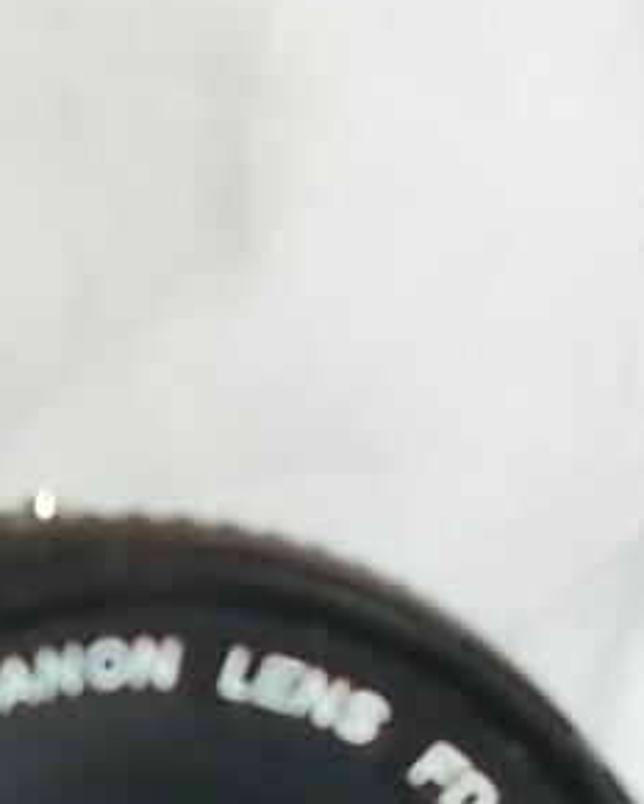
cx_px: -94
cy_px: 1139
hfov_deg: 10.9
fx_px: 3335
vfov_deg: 13.1
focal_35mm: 140
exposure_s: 1/25
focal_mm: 4.6
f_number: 3.2
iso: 200
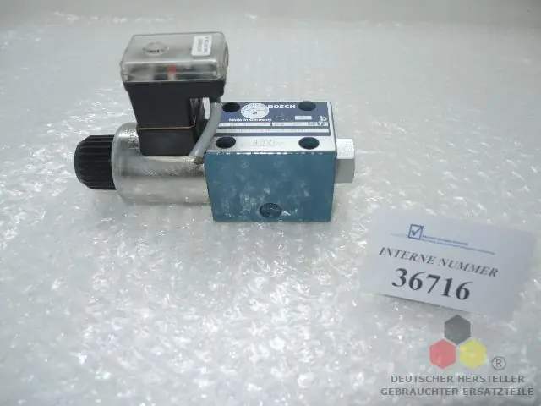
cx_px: 270
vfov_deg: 49.7
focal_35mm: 28
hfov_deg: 63.4
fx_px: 438
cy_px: 203
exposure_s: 1/100
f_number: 2.2
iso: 80
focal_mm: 6
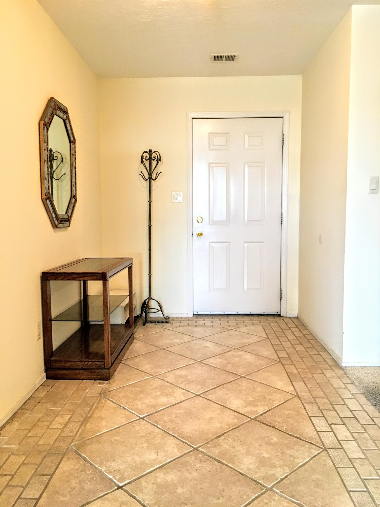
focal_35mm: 29
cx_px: 190
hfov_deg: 48.2
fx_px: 424
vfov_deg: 61.7
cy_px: 254
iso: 125
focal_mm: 4.15
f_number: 2.2
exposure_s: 1/30
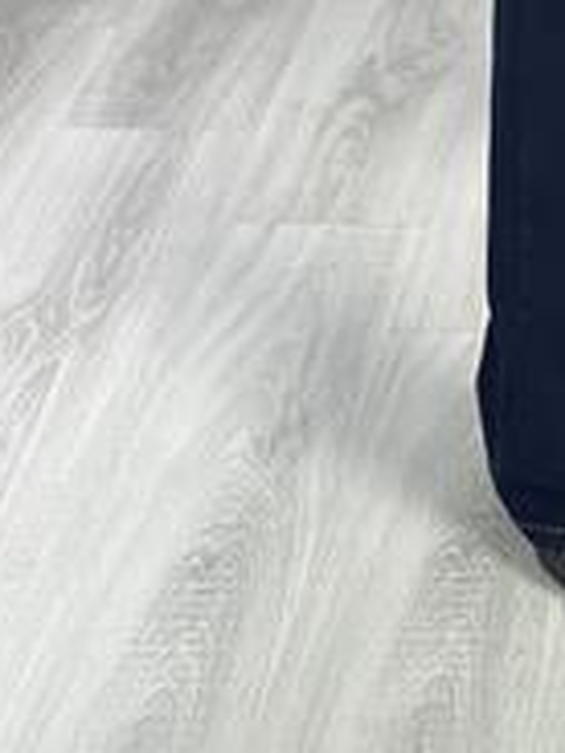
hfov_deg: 10.9
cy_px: -176
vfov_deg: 14.4
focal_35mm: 132
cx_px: 753
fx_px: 2873
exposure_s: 1/65
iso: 125
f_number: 1.78
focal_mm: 6.86
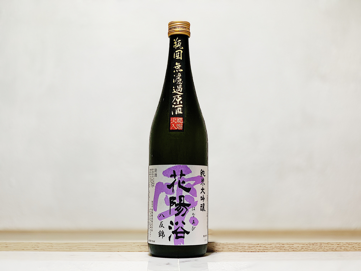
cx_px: 180
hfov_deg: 36.8
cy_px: 136
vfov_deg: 28.0
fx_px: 542
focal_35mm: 52
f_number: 2.4
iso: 80
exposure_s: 1/122
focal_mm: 6
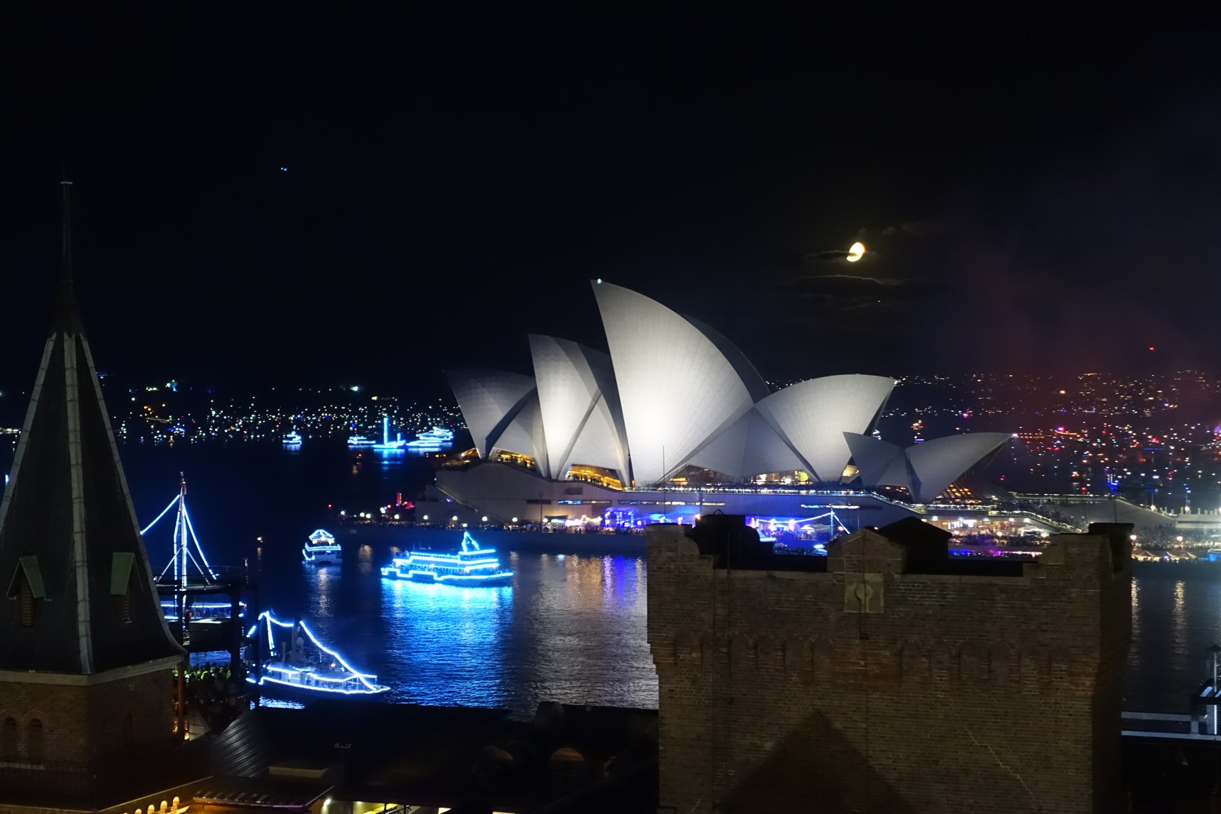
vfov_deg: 20.6
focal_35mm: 66
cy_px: 407
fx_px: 2238
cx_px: 610
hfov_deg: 30.5
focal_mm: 24.09
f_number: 2.8
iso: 2000
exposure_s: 1/10
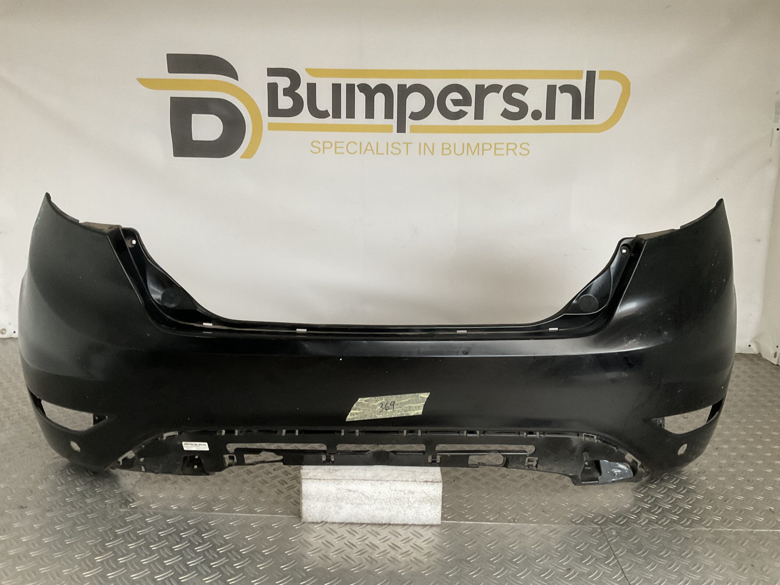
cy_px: 292
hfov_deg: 61.7
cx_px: 390
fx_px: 653
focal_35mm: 29
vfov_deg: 48.2
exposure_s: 1/50
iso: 200
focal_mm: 3
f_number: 1.8
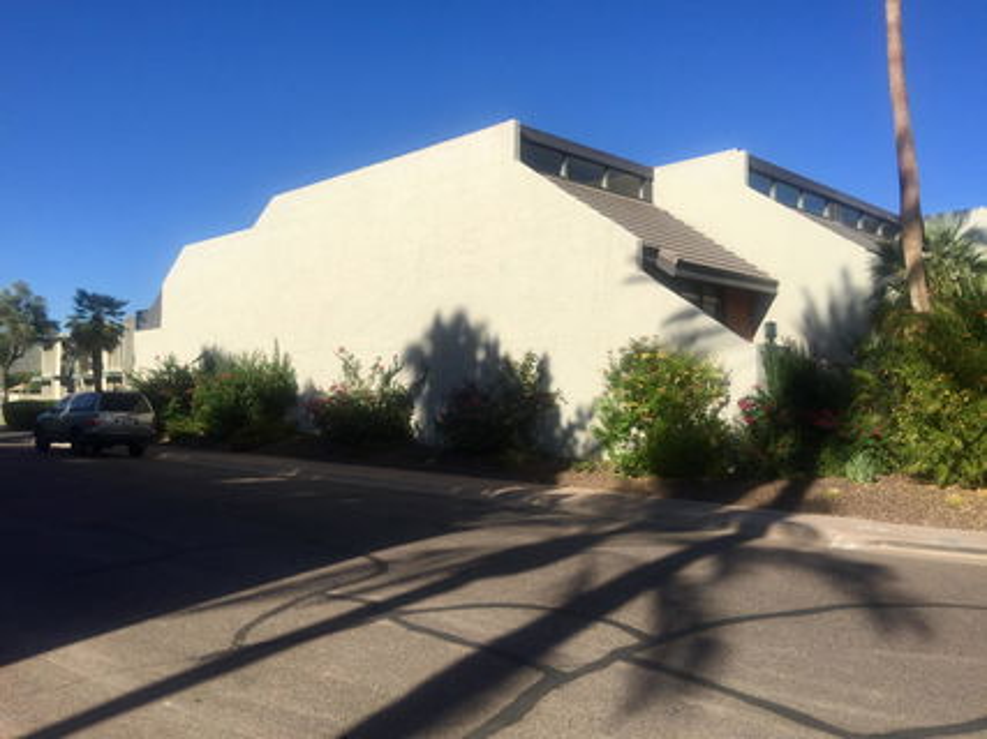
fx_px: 827
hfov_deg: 61.7
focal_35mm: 29
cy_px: 370
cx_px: 494
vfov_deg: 48.2
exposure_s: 1/3300
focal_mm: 4.15
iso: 32
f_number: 2.2
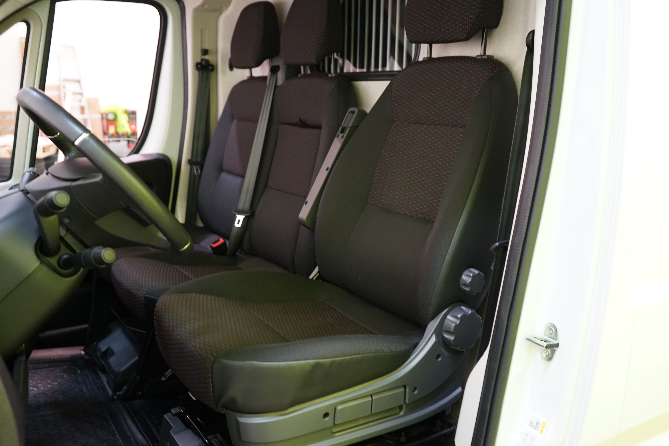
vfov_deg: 40.0
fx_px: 613
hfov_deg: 57.2
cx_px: 334
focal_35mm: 33
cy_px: 223
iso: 1600
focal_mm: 33
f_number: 4
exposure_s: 1/30
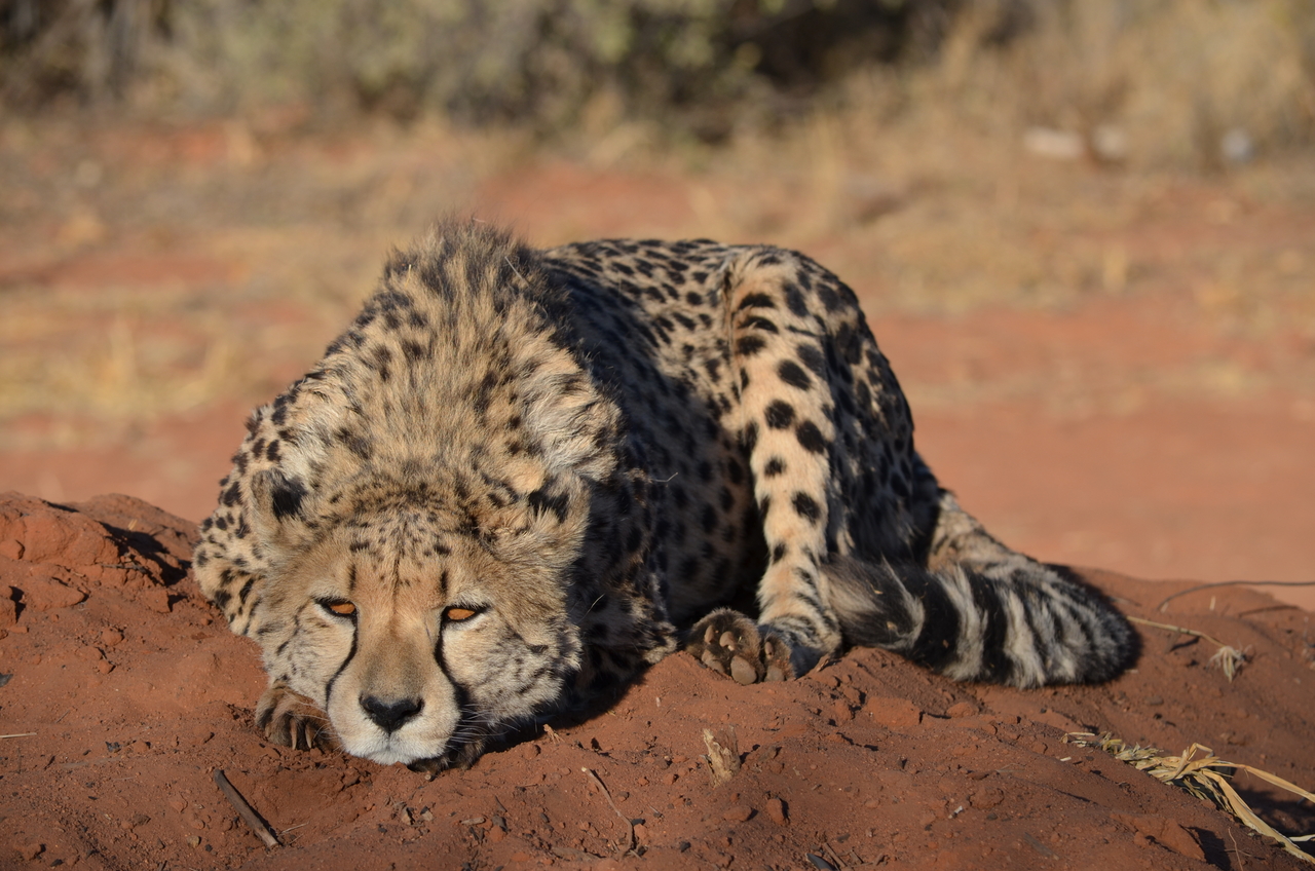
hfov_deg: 10.2
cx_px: 658
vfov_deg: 6.8
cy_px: 436
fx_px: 7382
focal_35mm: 202
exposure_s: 1/640
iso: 200
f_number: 6.3
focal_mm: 135
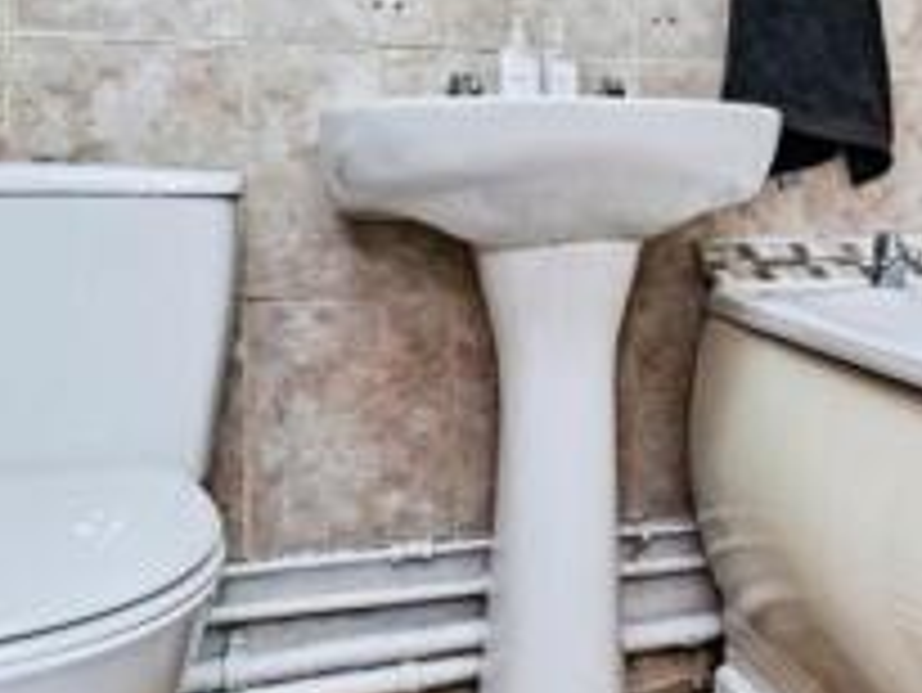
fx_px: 1146
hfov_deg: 40.7
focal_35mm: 43
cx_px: 821
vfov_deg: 33.2
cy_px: 209
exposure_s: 1/125
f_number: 8
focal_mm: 14
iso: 400
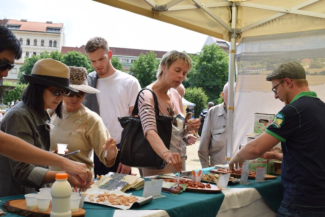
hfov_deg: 47.9
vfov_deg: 33.0
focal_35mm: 40
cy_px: 108
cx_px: 162
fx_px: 366
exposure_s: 1/320
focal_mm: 27
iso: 200
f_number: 9
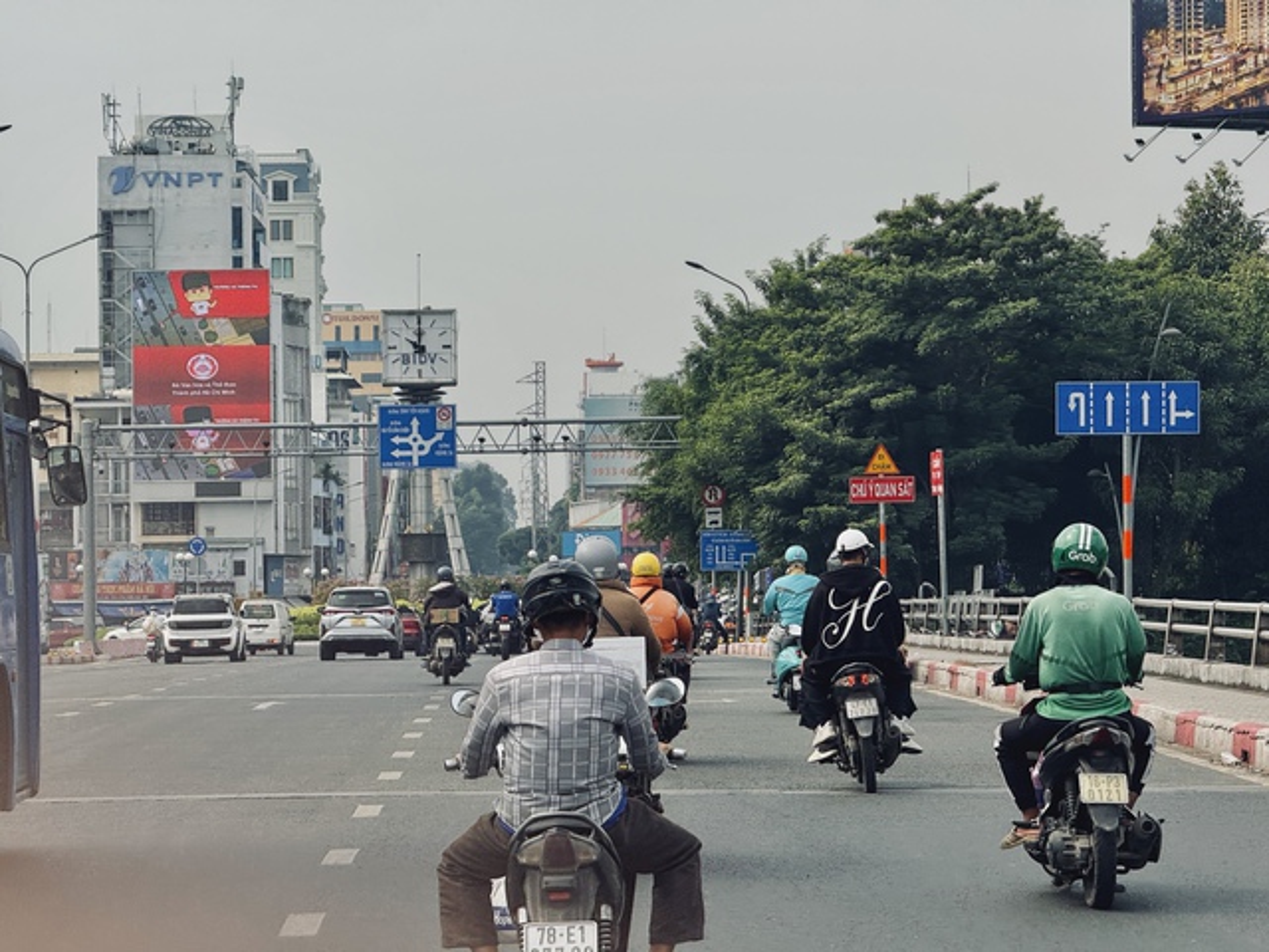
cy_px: 476
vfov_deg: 12.3
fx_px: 4399
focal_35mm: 120
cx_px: 634
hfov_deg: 16.4
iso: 50
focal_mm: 15.66
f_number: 2.8
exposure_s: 1/2083
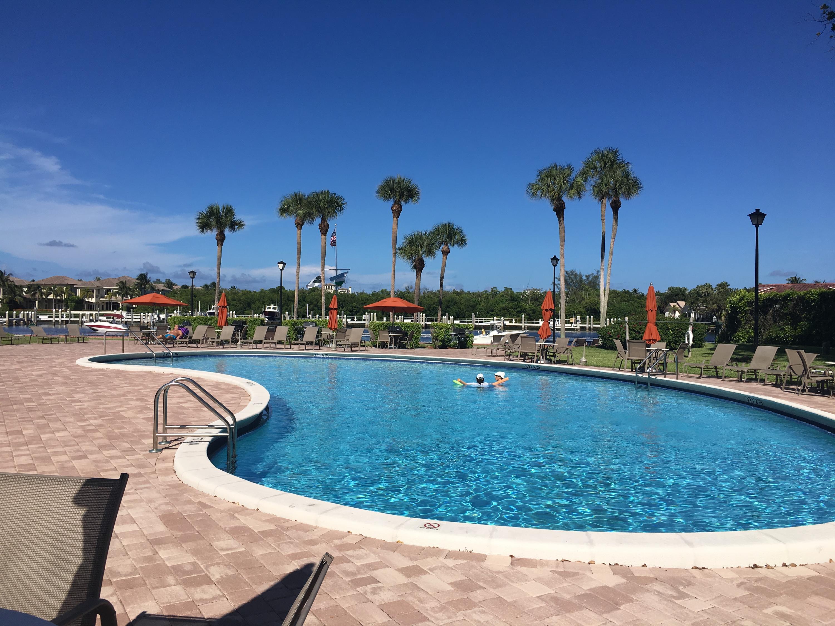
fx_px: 700
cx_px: 418
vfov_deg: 48.2
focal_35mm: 29
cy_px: 313
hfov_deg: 61.7
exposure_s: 1/3077
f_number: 2.2
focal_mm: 4.15
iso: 25
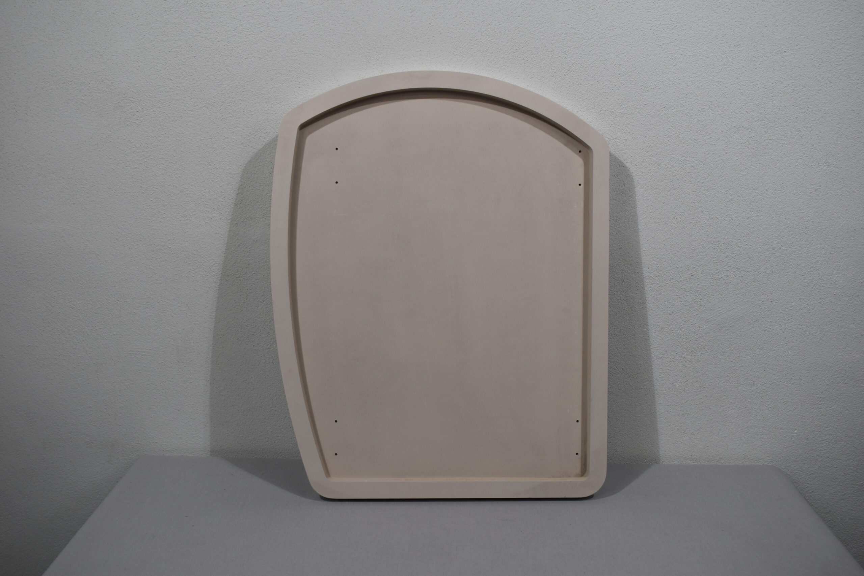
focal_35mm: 36
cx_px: 432
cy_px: 288
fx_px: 864
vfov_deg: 36.9
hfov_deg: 53.1
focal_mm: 24
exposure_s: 1/125
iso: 250
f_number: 5.6
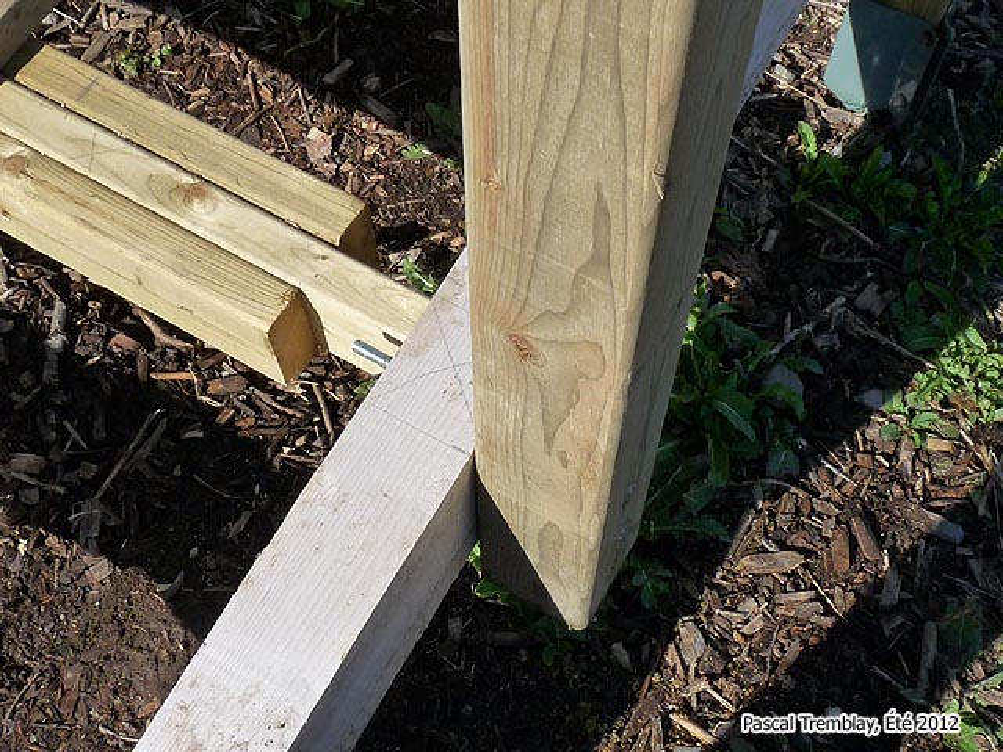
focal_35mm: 48
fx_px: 1391
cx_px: 502
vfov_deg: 30.3
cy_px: 376
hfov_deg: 39.7
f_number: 5.6
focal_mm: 4.8
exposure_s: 1/500
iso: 160
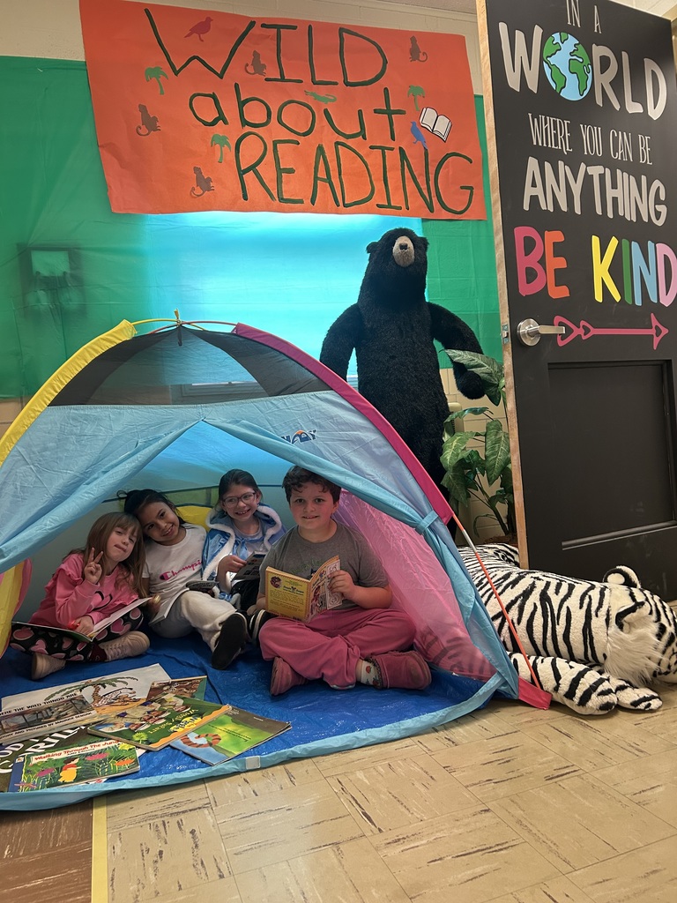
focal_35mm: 26
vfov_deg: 67.3
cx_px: 338
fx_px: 678
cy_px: 452
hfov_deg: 53.1
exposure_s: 1/60
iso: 200
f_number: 1.5
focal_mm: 5.7
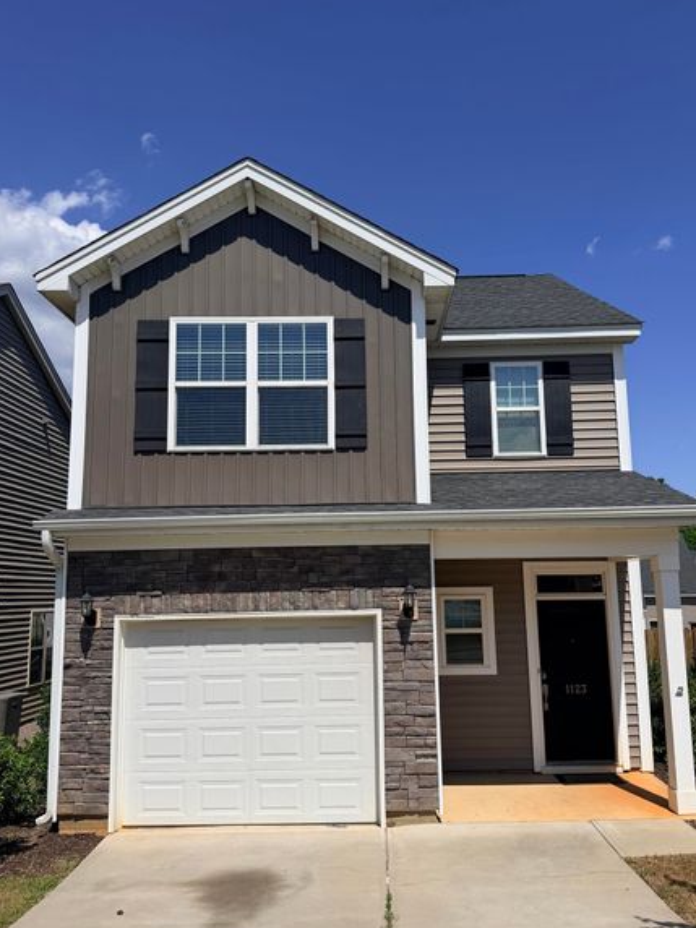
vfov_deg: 63.4
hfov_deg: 49.7
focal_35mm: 28
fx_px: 751
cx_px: 375
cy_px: 475
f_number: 1.78
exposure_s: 1/10309
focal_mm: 6.76
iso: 80
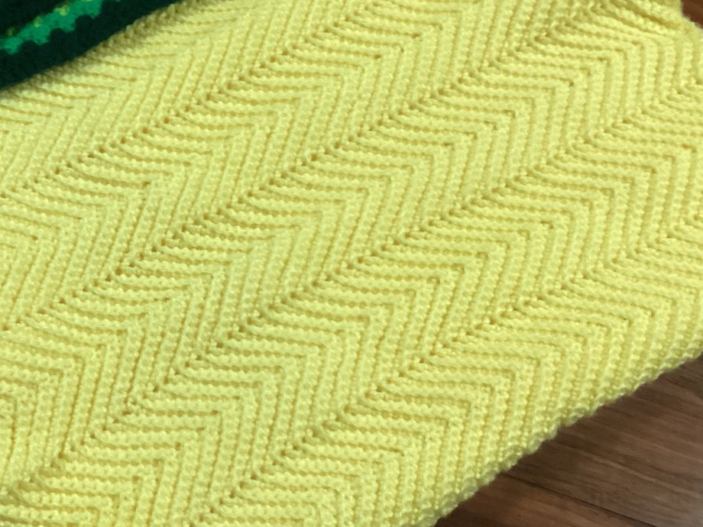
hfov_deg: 36.6
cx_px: 174
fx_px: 1036
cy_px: 288
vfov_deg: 28.5
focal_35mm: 51
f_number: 2.4
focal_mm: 3.3
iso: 320
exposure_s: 1/40
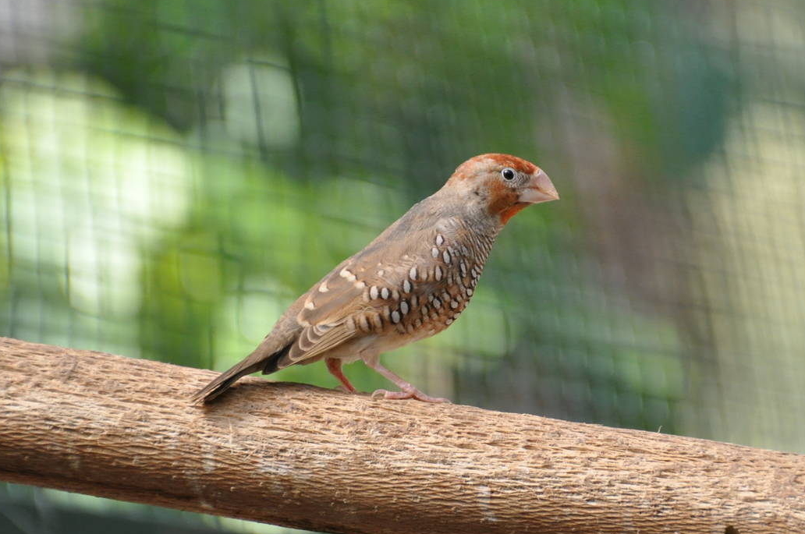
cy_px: 284
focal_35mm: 698
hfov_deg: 3.0
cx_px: 467
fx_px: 15586
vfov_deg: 2.0
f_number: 6.3
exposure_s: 1/640
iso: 1000
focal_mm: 300
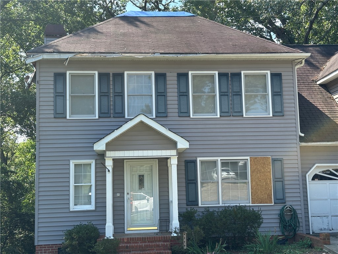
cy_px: 127
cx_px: 169
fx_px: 469
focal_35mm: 48
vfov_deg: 30.3
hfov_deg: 39.7
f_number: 1.78
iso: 64
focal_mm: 6.86
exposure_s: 1/797
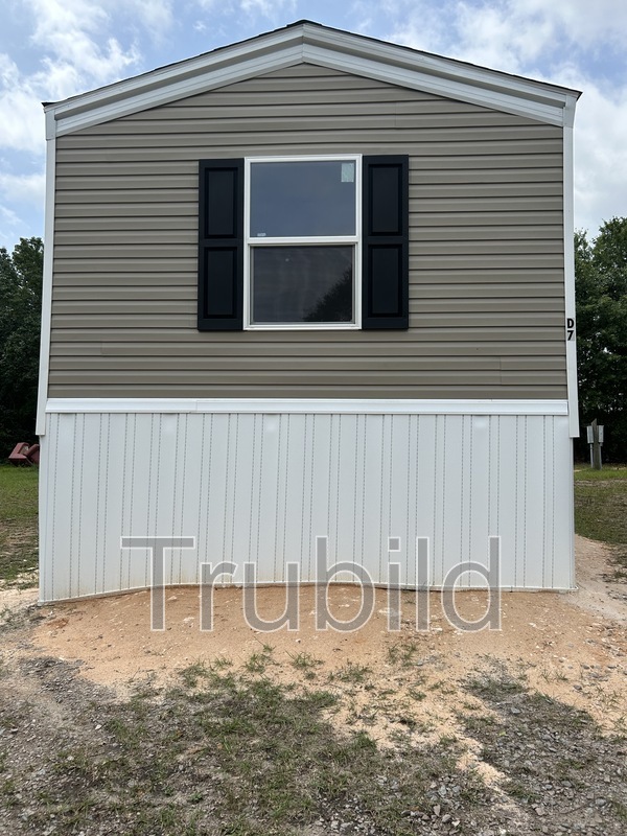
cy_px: 418
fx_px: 628
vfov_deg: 67.3
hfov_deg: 53.1
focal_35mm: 26
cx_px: 314
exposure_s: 1/3831
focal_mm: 5.7
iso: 50
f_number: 1.5
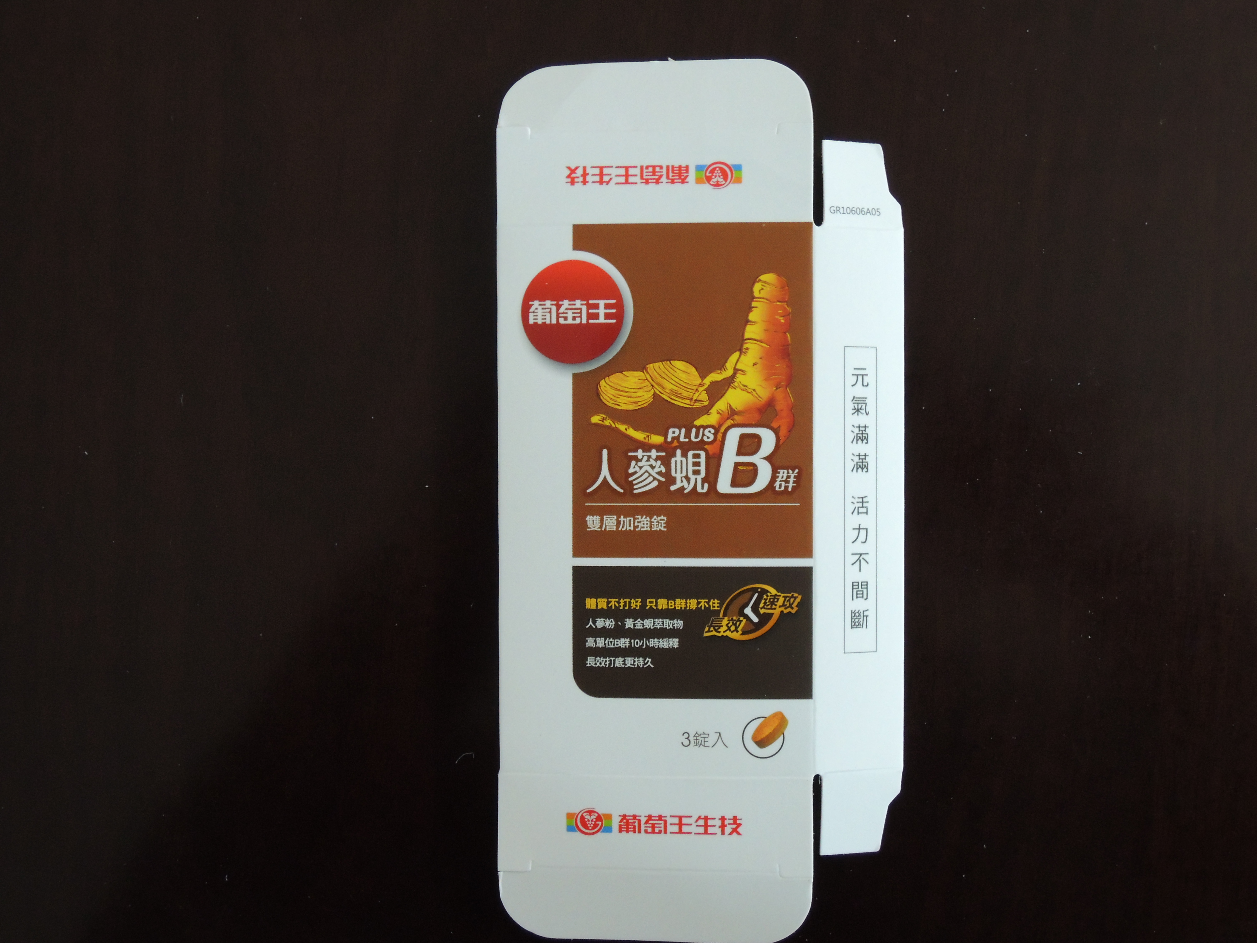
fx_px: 1816
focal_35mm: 50
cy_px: 472
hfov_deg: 38.2
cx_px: 628
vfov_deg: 29.1
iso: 640
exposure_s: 1/15
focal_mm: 9
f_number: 3.7
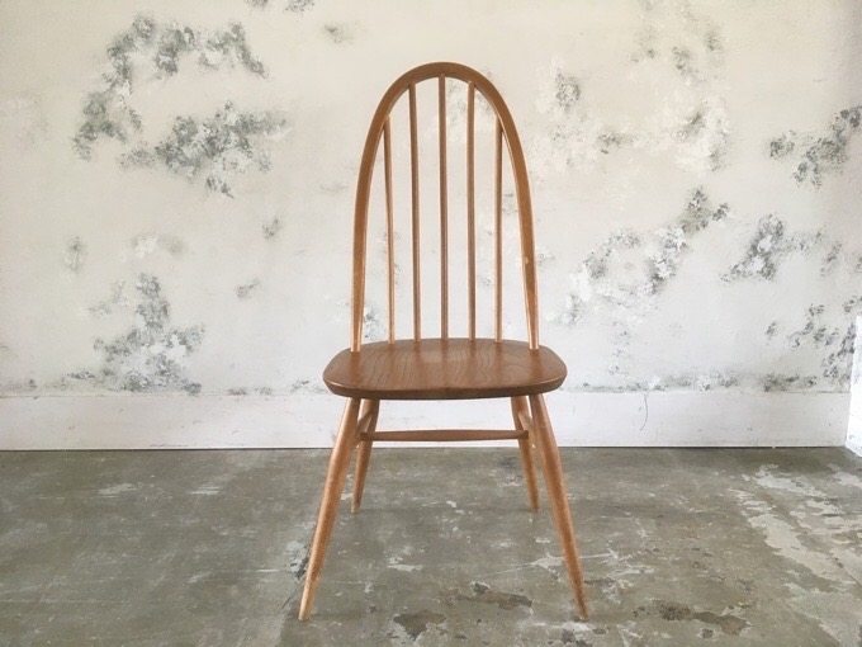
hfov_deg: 61.7
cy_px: 324
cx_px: 431
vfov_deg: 48.2
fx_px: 722
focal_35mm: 29
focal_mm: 4.15
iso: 40
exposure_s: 1/30
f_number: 2.2
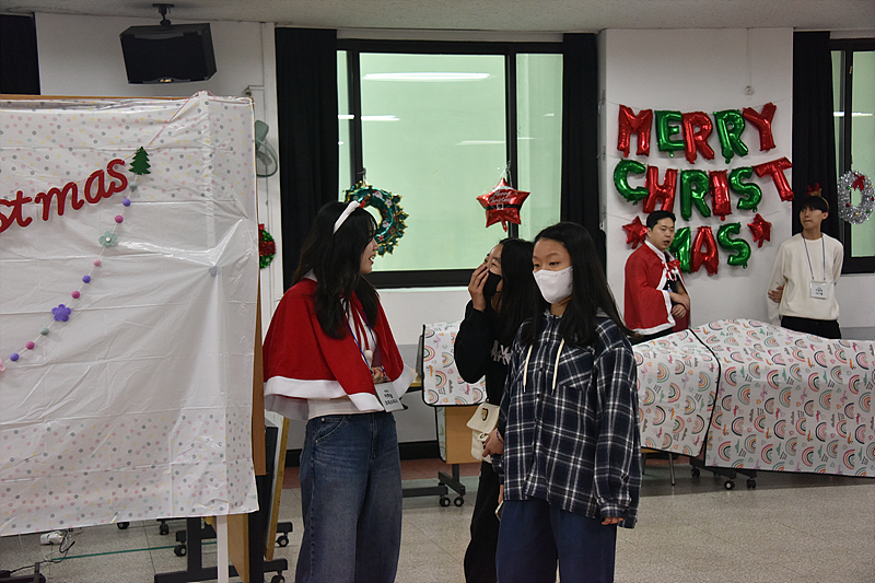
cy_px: 292
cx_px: 438
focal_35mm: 56
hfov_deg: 35.6
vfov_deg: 24.2
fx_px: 1361
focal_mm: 56
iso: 2800
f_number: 5.6
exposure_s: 1/125
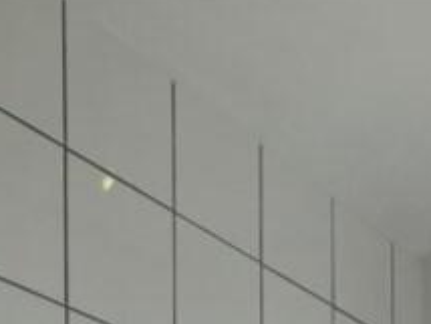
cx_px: 570
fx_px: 835
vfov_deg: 14.7
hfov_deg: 24.9
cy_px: 762
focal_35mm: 67
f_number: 4.5
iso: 200
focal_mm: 7
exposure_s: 1/125
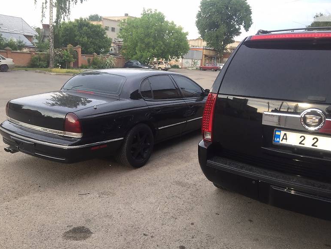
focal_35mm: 30
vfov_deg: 46.8
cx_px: 168
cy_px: 127
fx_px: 287
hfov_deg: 60.0
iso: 32
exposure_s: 1/100
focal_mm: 4.2
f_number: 2.2
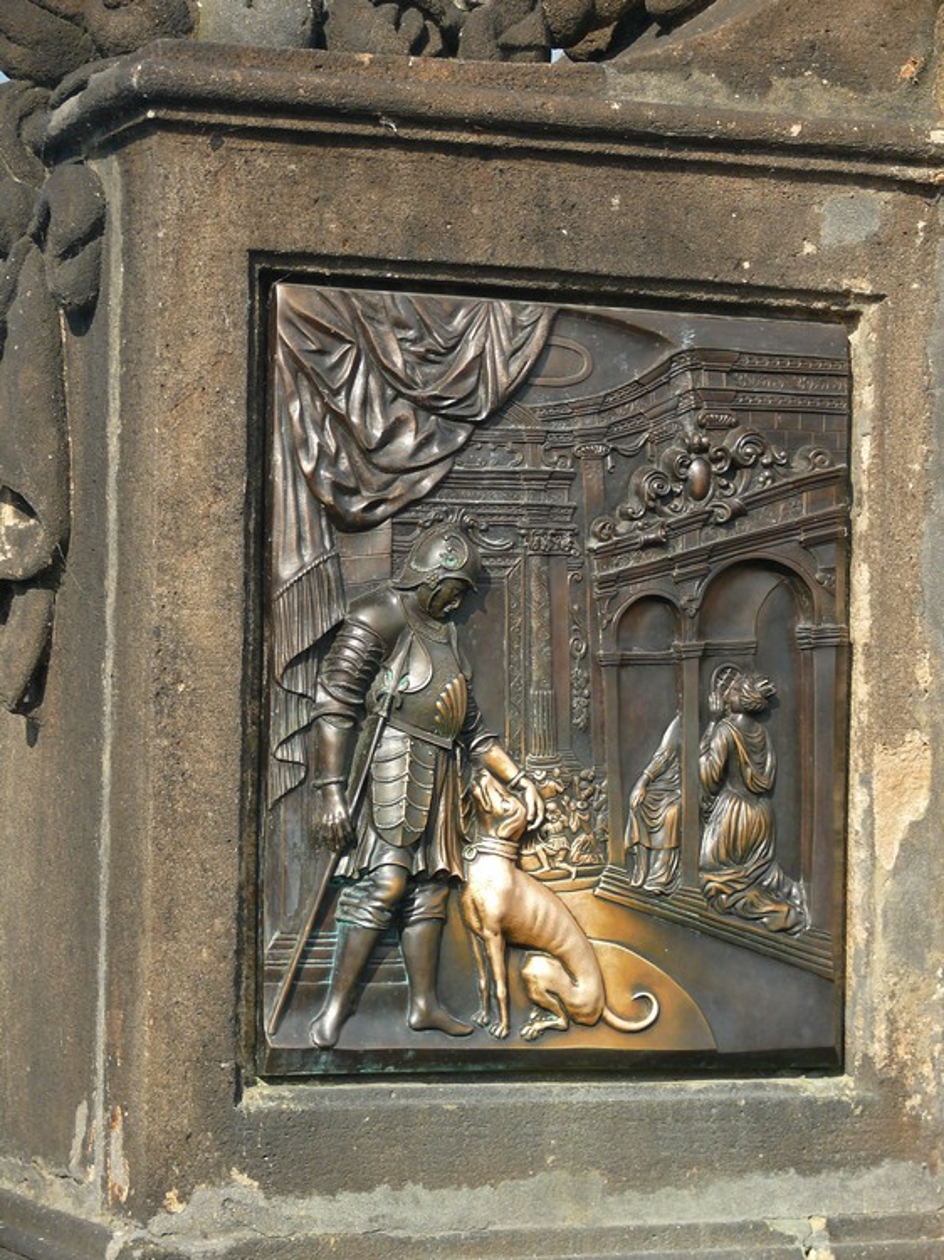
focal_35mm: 108
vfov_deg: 18.2
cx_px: 472
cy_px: 630
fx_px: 3929
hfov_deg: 13.7
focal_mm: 22.9
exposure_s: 1/200
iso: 100
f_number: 4
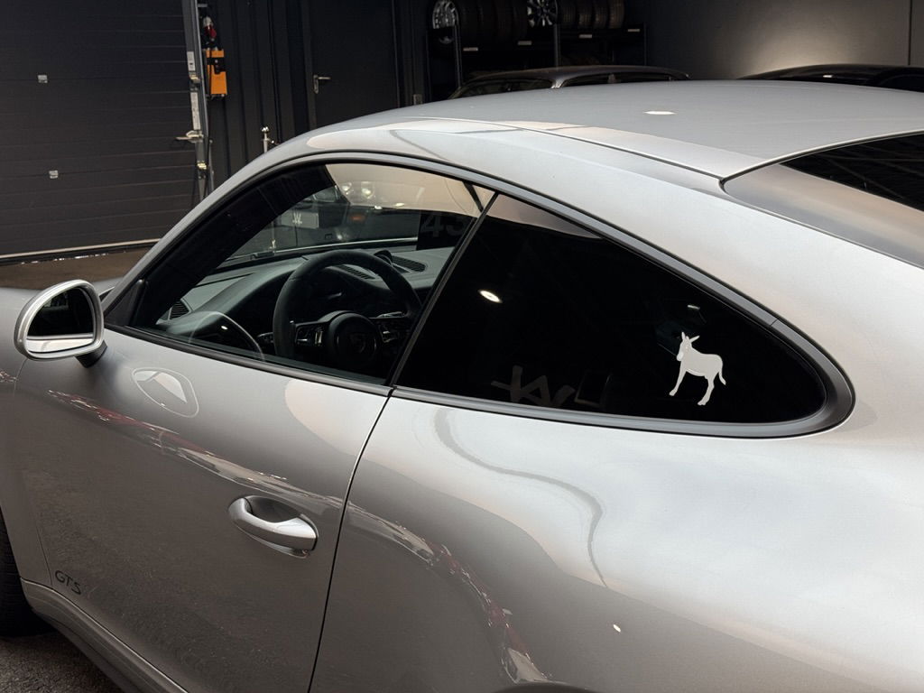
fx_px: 1281
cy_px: 346
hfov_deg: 39.7
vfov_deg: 30.3
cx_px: 462
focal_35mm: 48
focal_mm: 6.76
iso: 80
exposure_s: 1/100
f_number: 1.78
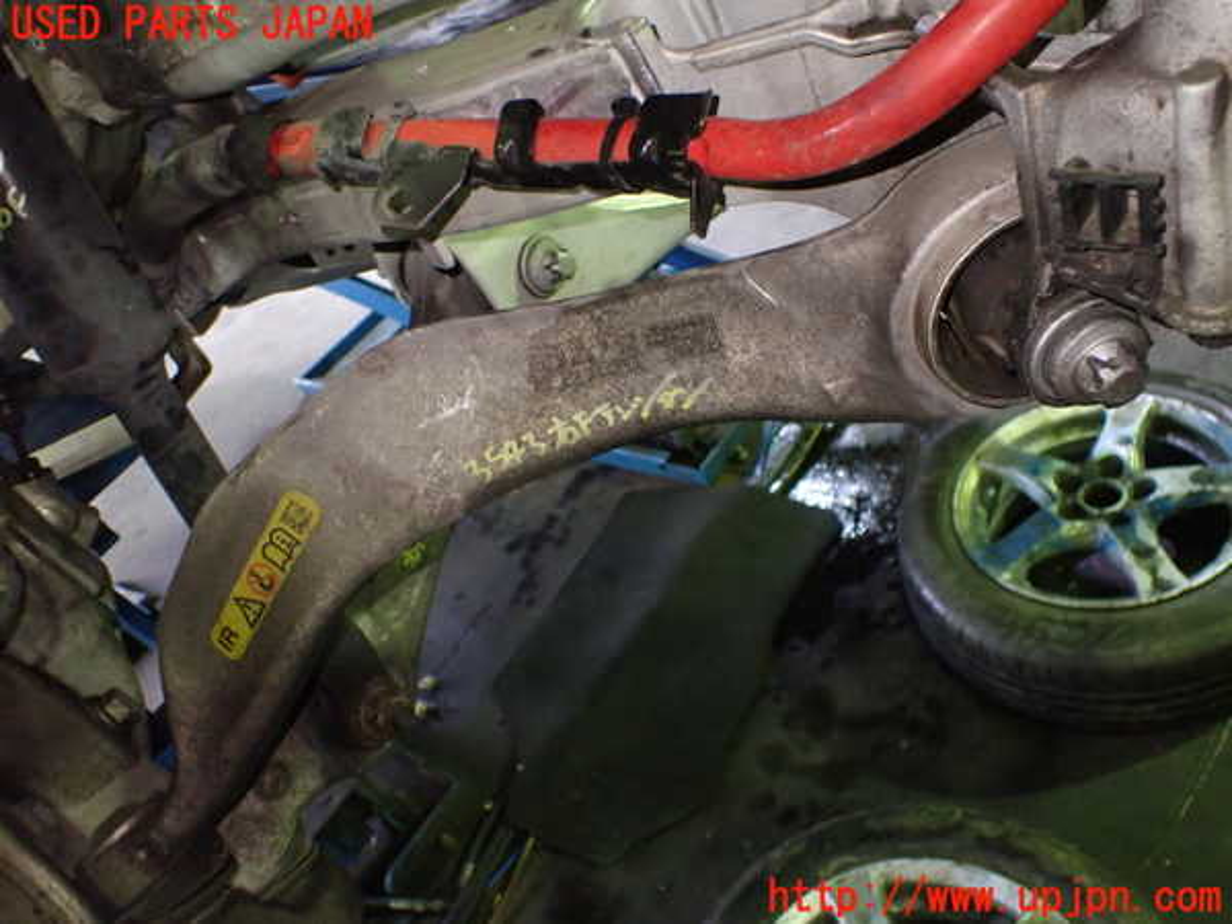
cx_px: 616
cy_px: 462
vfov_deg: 46.8
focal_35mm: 30
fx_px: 1068
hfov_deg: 60.0
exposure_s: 1/30
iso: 1000
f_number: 2.3
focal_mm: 5.4
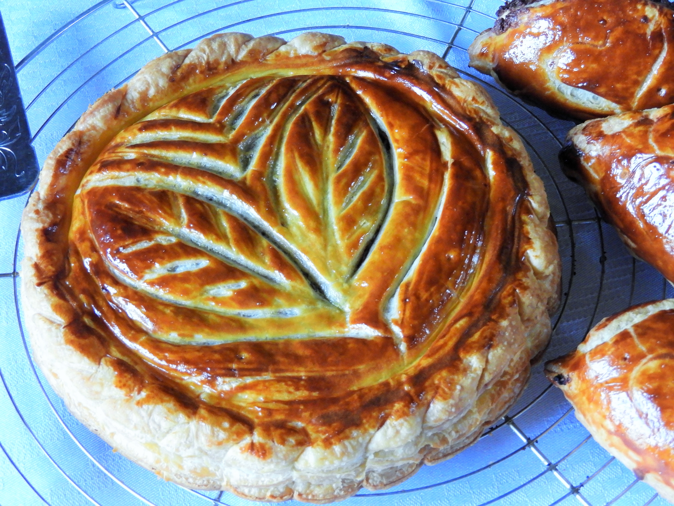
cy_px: 253
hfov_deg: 24.4
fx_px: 1558
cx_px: 337
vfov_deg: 18.4
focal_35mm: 80
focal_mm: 14.3
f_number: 4.5
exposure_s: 1/15
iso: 800
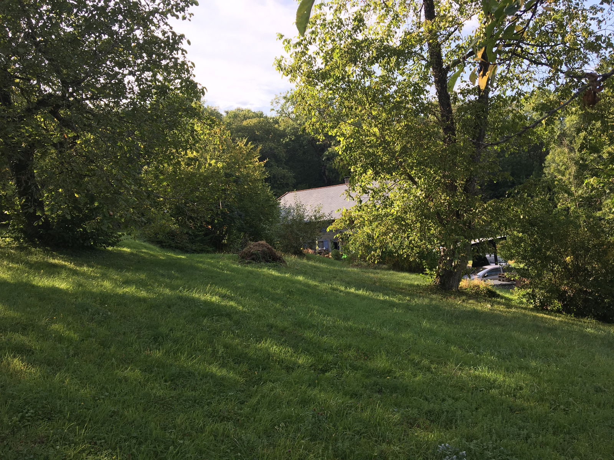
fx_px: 514
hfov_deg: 61.7
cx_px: 307
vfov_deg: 48.2
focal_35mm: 29
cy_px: 230
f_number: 2.2
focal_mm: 4.15
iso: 25
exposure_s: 1/420
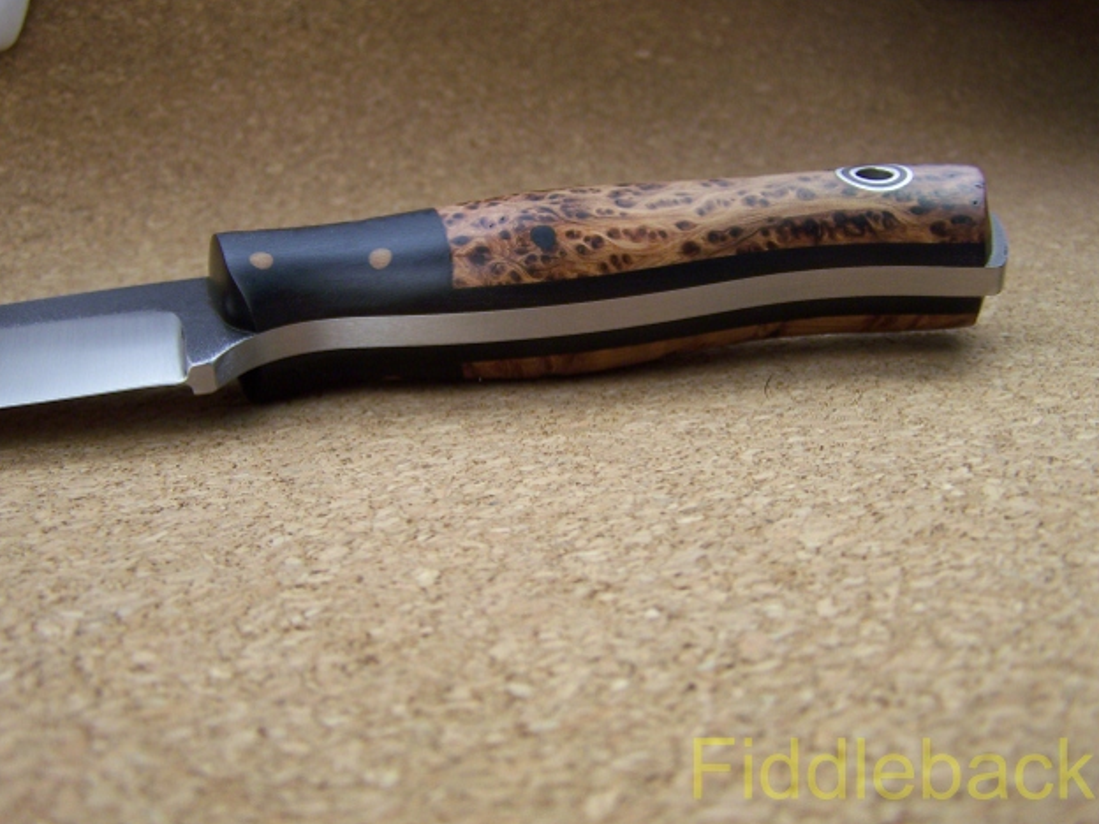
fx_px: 1238
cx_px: 544
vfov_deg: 36.8
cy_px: 403
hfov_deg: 47.9
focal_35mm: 39
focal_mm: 6.3
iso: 80
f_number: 2.8
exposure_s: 1/250
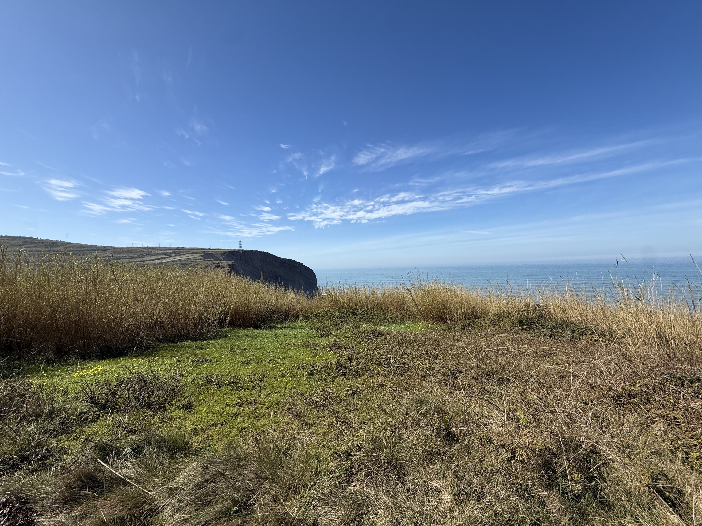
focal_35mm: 14
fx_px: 284
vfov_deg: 85.7
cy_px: 263
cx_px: 351
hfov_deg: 102.1
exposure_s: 1/2506
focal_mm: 2.22
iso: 50
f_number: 2.2
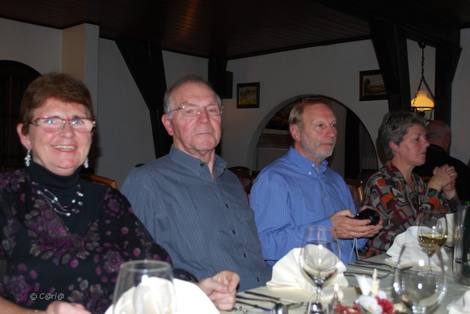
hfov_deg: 49.5
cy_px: 157
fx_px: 510
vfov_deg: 34.3
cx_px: 235
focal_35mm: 39
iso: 200
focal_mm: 26
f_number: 4.5
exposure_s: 1/60
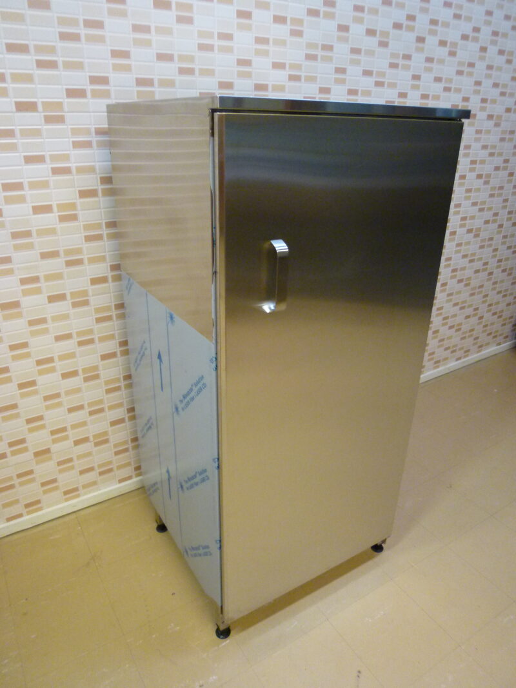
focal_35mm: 24
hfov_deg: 56.8
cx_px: 258
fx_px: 477
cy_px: 344
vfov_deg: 71.6
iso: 250
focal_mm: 4.3
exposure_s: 1/60
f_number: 2.2
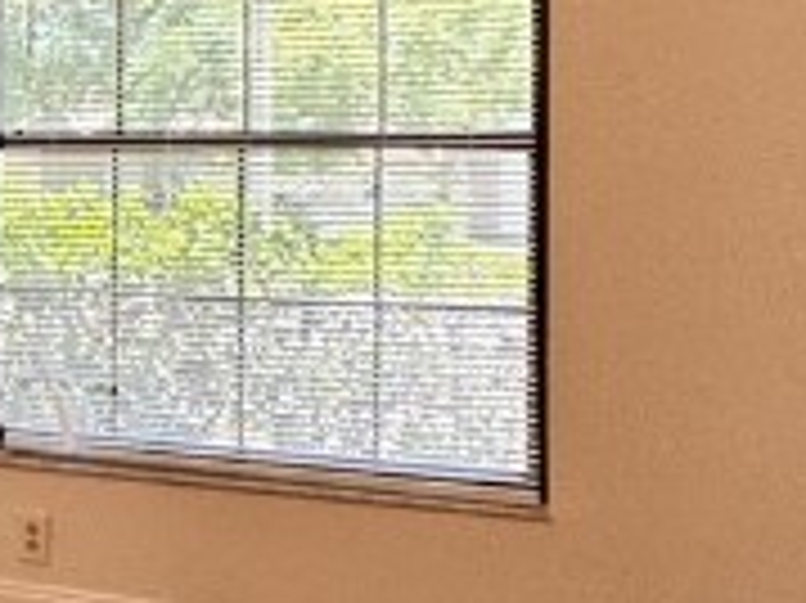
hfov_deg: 19.7
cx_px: -536
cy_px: 180
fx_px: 1861
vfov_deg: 18.3
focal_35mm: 80
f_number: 2.2
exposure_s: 1/120
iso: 160
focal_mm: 2.22
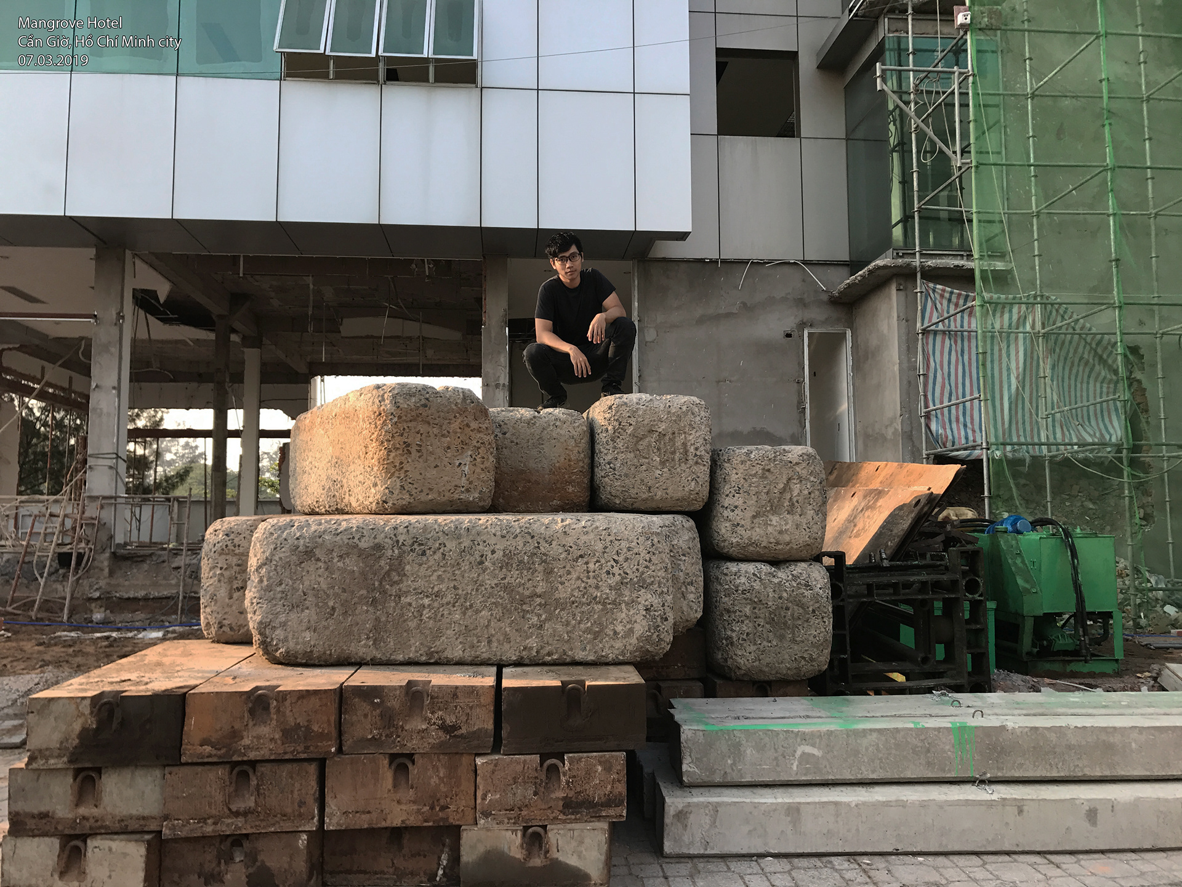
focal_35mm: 28
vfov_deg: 49.7
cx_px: 591
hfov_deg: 63.4
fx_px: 956
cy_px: 444
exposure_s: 1/476
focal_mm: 3.99
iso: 20
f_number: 1.8
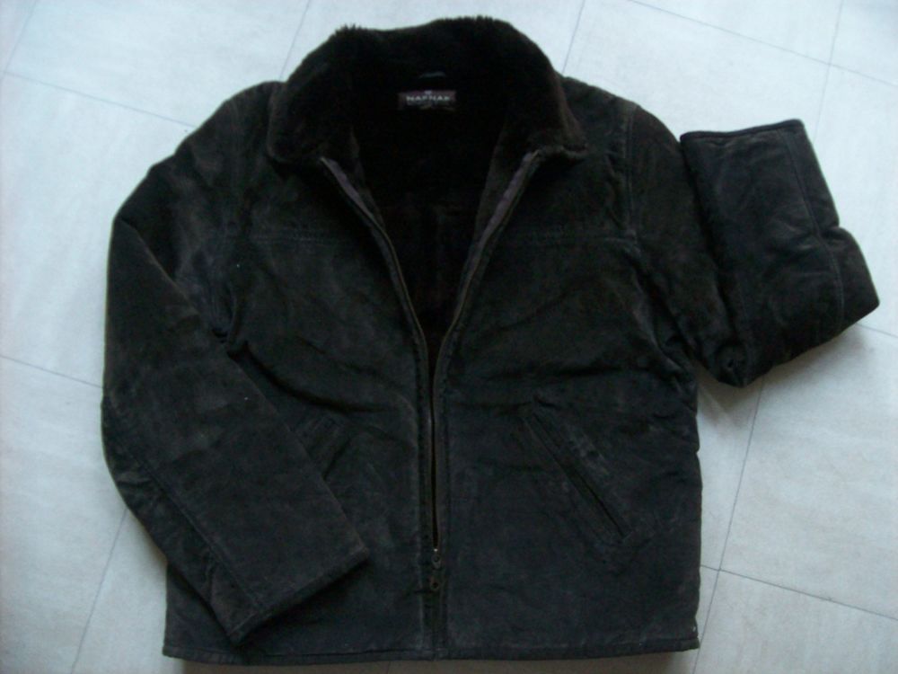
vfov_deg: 39.7
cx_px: 449
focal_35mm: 36
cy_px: 337
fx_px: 934
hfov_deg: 51.4
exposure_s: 1/8
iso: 200
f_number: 2.7
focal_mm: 6
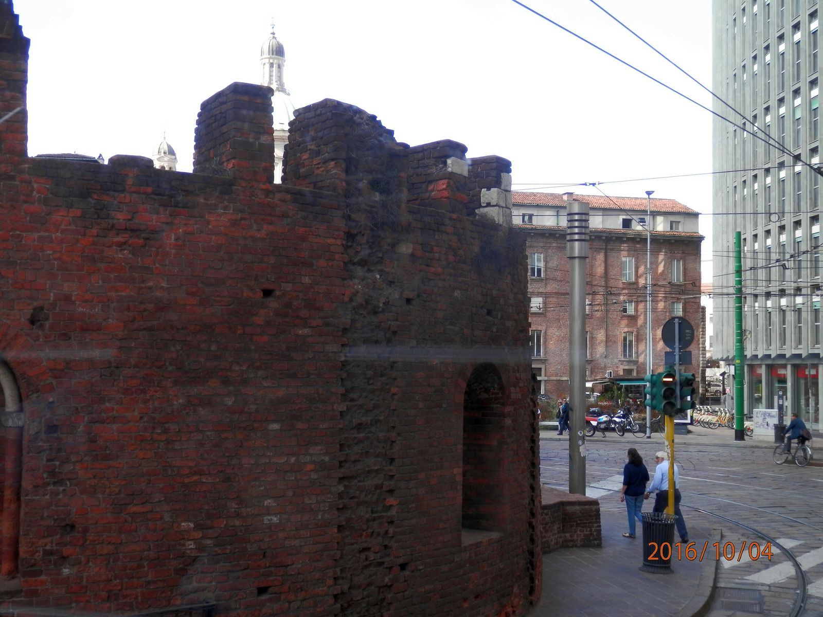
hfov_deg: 42.1
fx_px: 1070
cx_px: 412
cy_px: 308
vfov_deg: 32.2
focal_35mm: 45
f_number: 3.8
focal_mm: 8
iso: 80
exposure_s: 1/100
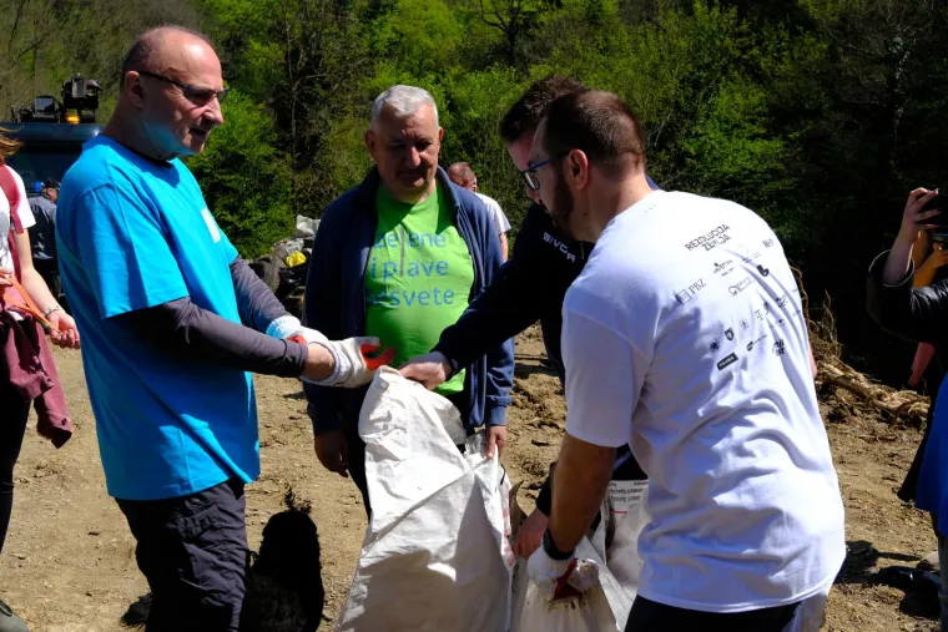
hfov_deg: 54.4
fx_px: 922
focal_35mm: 35
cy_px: 316
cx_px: 474
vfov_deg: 37.9
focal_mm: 23.4
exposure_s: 1/1000
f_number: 5.6
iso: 250
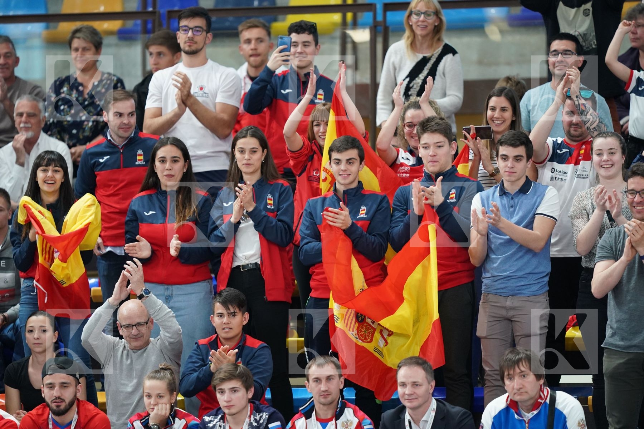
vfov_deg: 3.4
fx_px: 7155
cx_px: 322
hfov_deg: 5.2
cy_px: 214
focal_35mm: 400
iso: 2500
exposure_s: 1/320
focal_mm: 400
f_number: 2.8
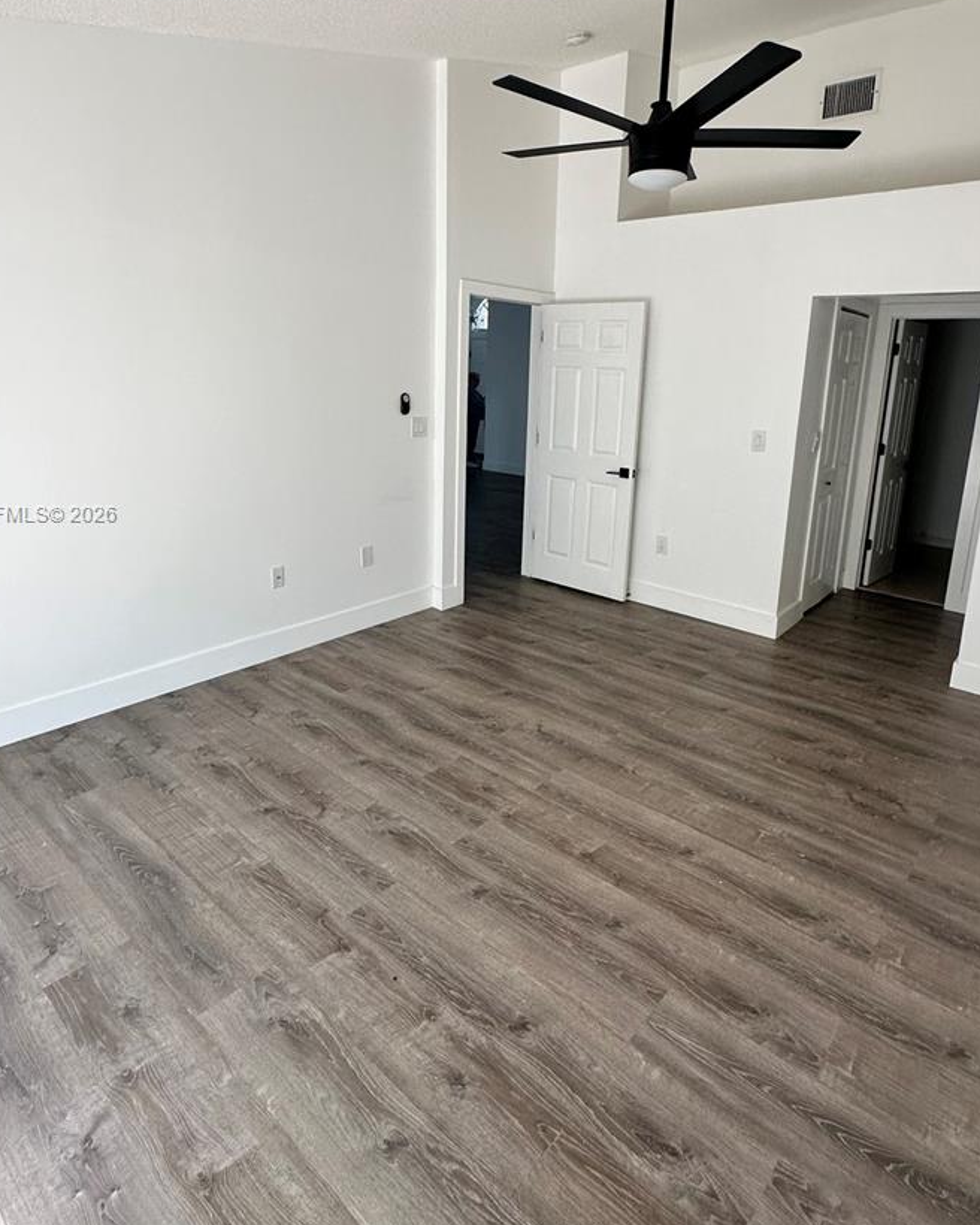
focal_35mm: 20
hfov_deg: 68.1
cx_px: 511
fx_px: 725
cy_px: 515
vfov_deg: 79.8
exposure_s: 1/99
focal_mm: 2.22
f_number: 2.2
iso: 125
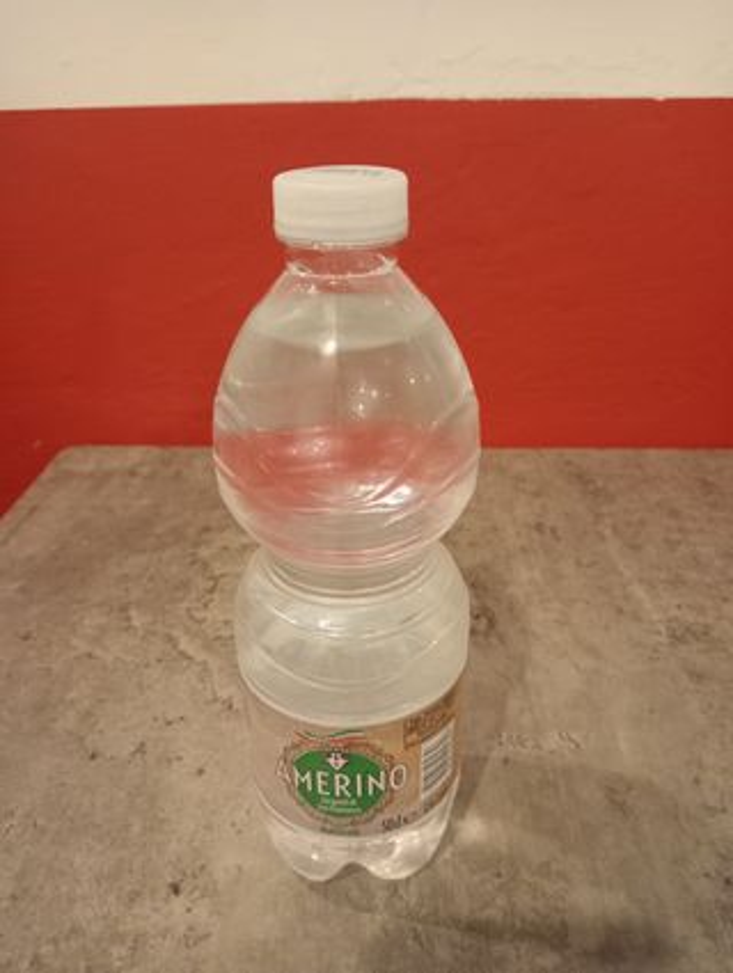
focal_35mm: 28
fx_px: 789
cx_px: 366
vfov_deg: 63.4
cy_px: 486
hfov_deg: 49.9
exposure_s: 1/25
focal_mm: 4.04
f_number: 1.8
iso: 2457
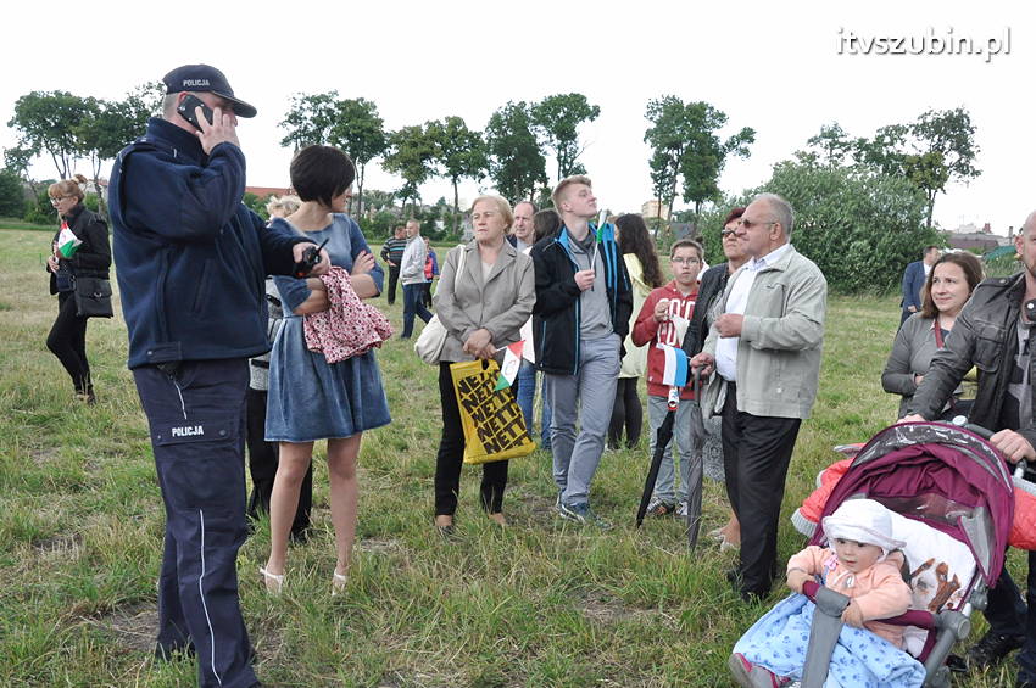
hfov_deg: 59.5
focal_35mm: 32
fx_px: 906
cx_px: 518
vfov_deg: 41.6
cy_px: 344
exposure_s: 1/160
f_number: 13
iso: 1250
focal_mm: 21
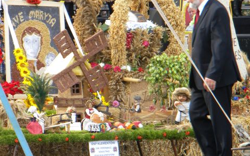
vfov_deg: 5.0
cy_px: 90
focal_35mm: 265
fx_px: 1805
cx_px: 73
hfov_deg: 7.9
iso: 80
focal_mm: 26.8
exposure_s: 1/88.8
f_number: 5
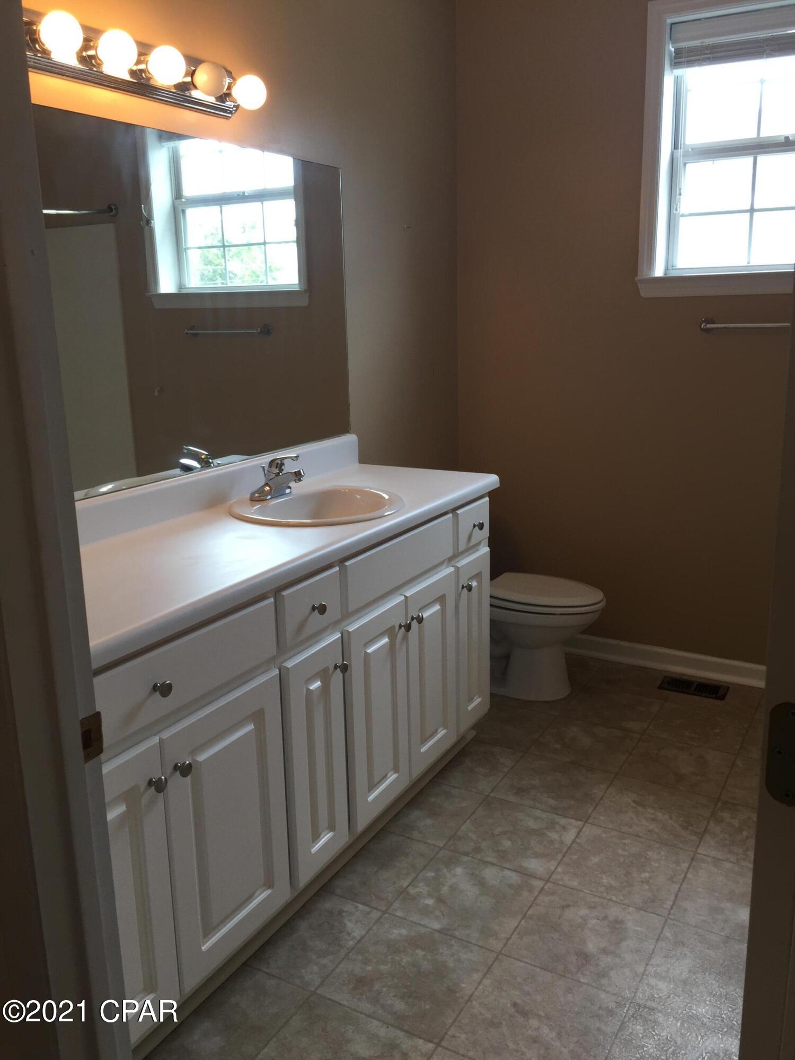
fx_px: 888
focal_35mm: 29
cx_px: 398
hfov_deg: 48.2
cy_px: 530
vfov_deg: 61.7
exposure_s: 1/60
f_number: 2.2
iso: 40
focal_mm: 4.15
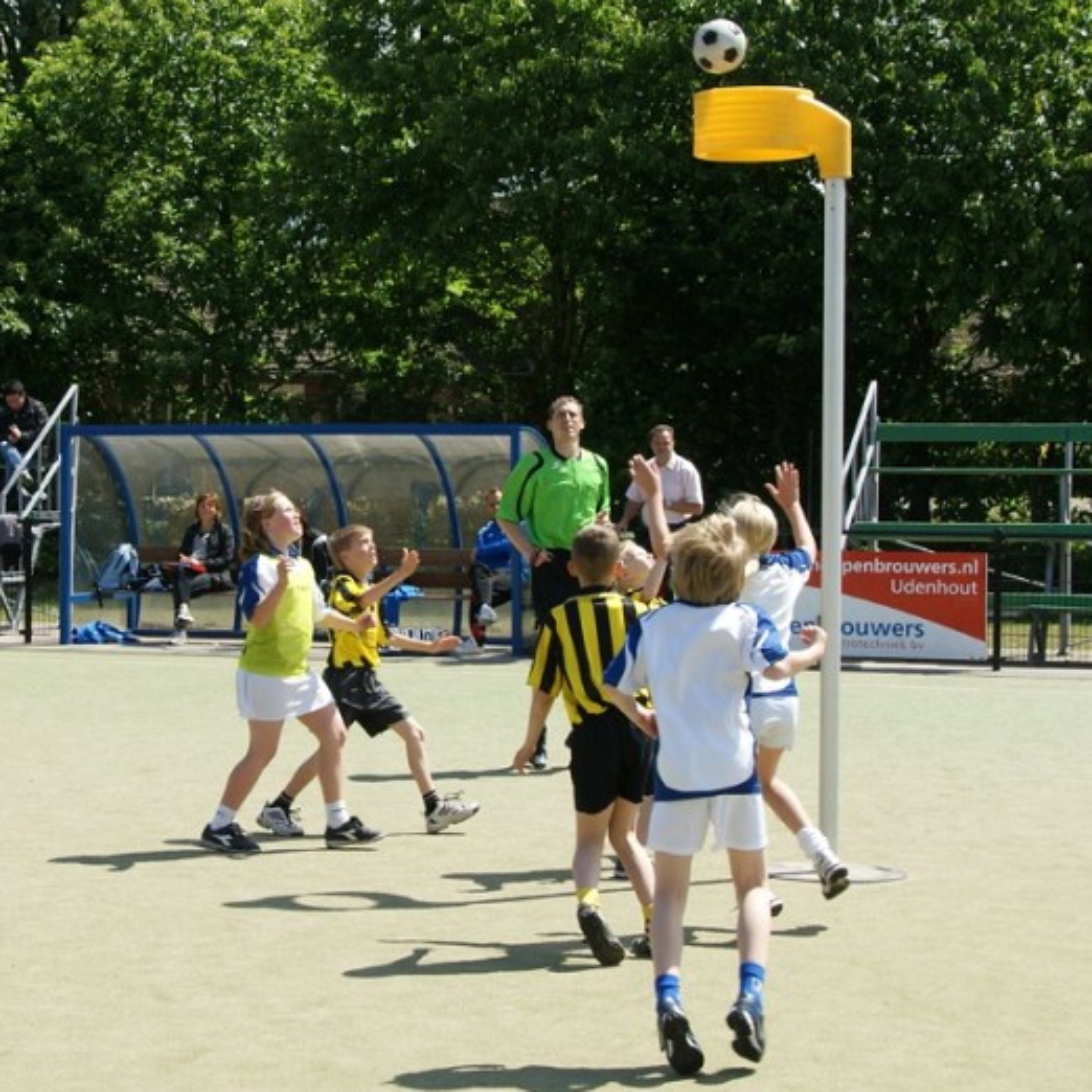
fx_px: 1927
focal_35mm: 54
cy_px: 544
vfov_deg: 31.6
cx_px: 280
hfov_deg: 31.1
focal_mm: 28
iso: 200
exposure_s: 1/400
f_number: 7.1
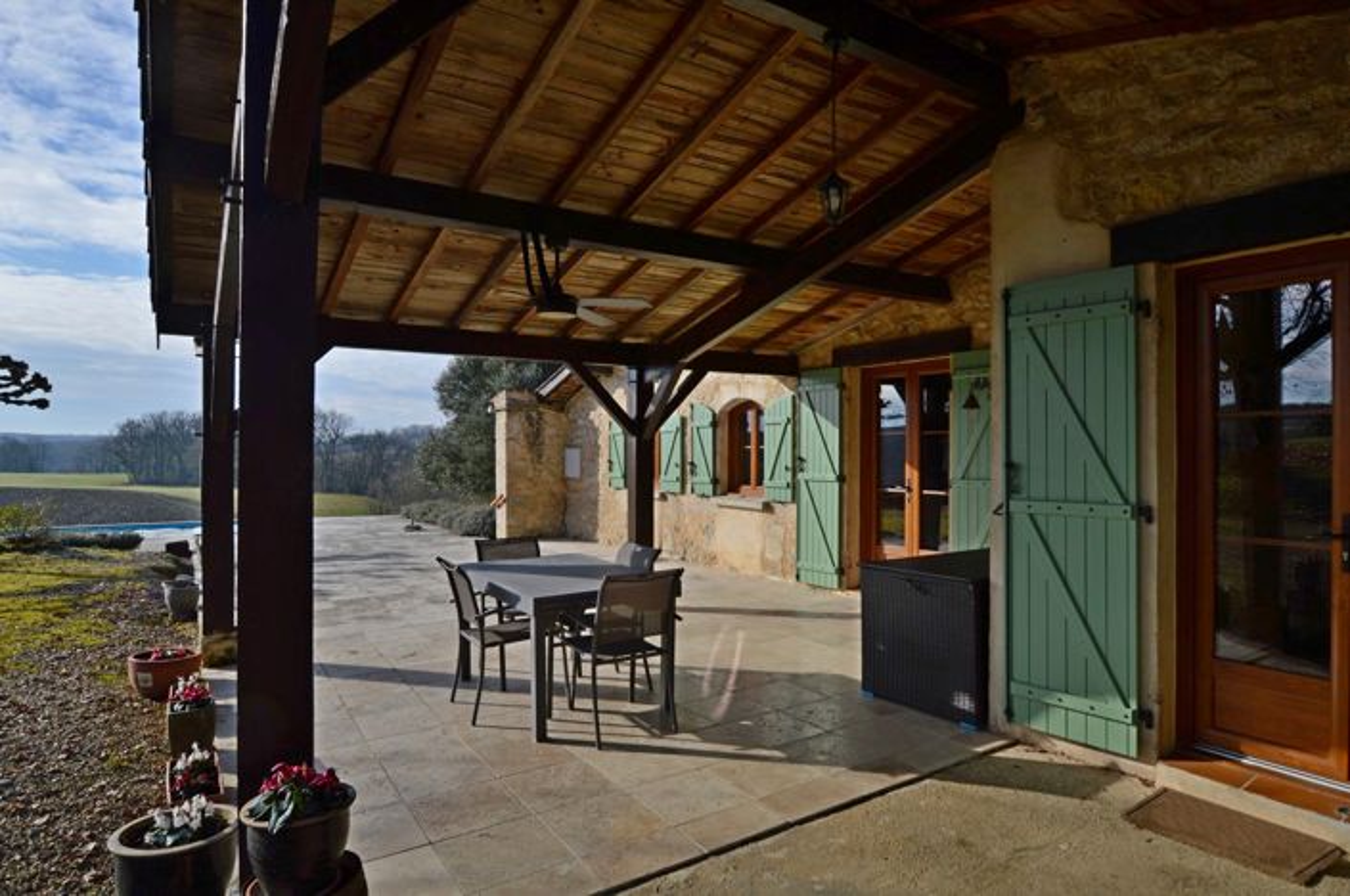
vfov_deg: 63.1
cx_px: 675
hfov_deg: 85.5
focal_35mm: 20
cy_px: 448
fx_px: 730
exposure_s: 1/320
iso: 100
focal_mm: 13
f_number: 9
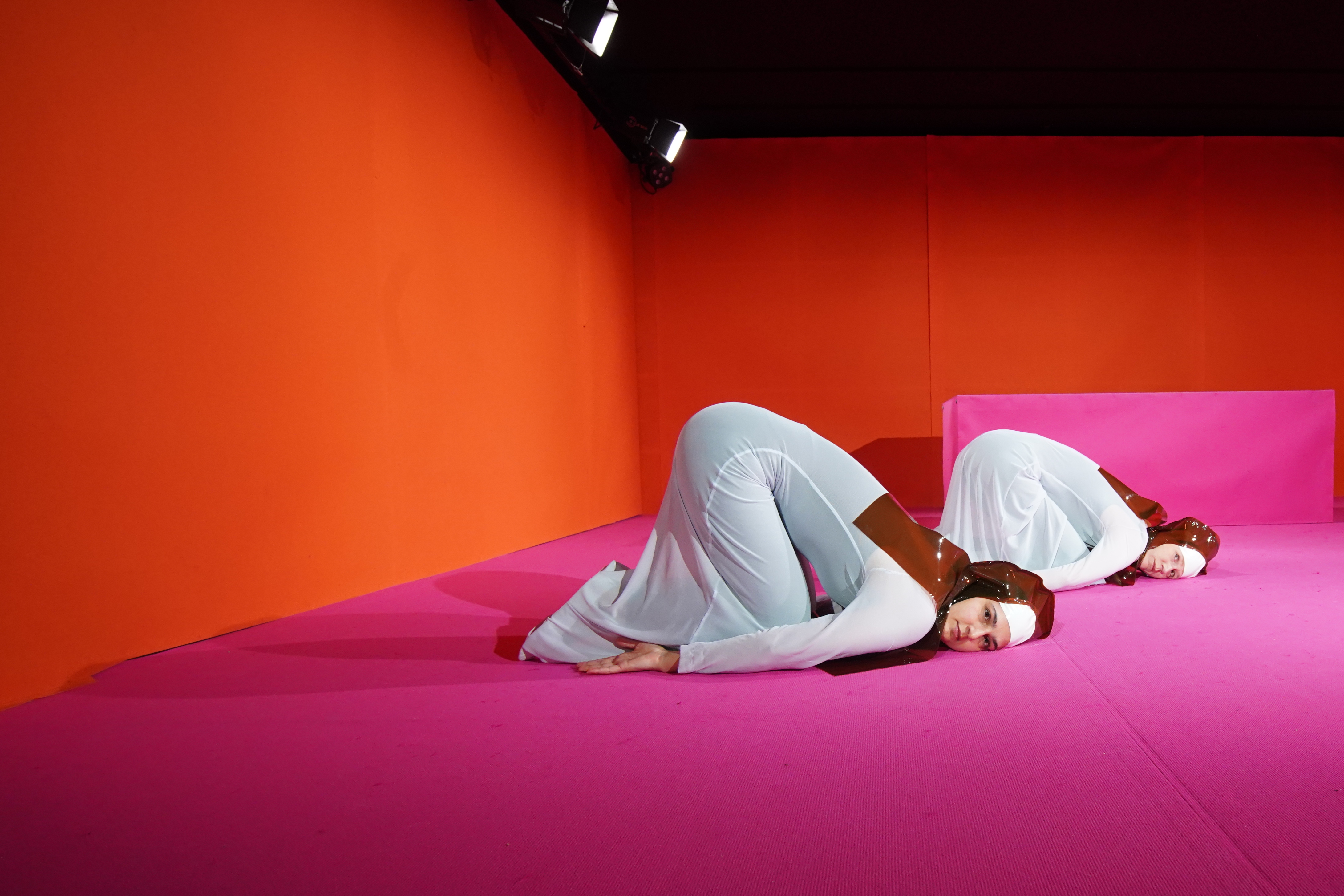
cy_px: 503
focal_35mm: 22
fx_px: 821
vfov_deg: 57.1
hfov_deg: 75.7
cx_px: 914
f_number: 7.1
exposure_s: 1/60
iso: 3200
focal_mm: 16
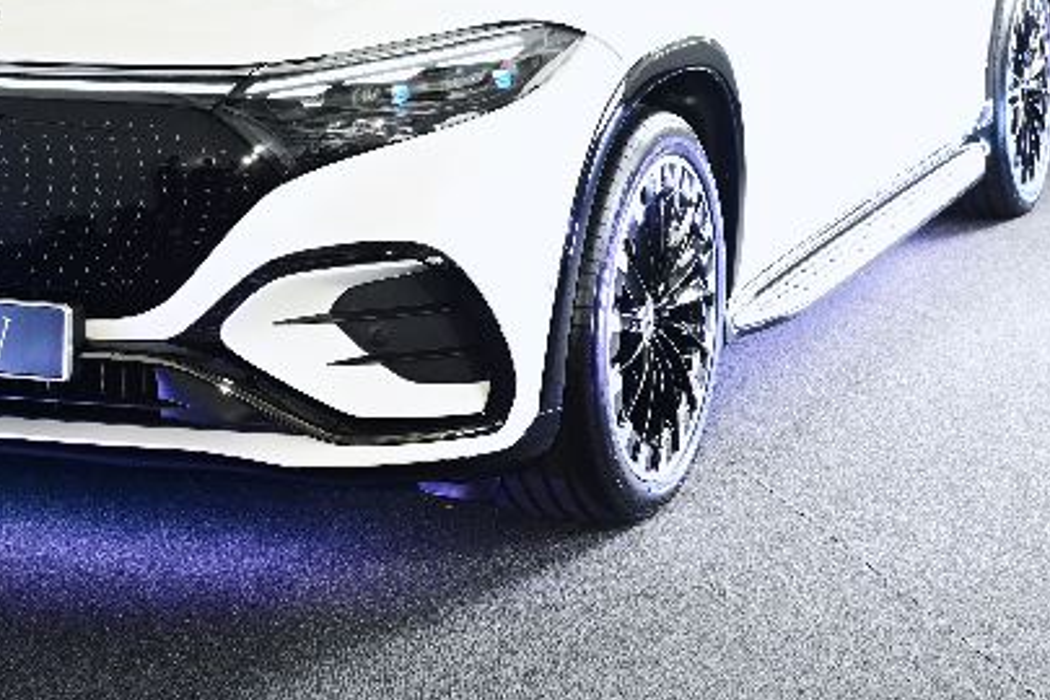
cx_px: 811
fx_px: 2508
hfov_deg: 23.4
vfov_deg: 15.5
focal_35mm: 86
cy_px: -58
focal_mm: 34
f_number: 5
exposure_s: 1/125
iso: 1600
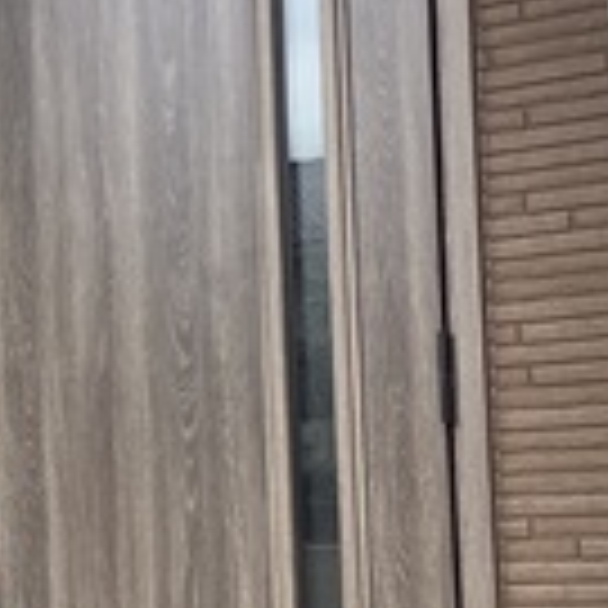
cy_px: 437
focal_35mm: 95
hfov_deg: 17.9
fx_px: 1888
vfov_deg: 18.2
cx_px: 32
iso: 25
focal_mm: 3.3
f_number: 2.4
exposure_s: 1/506
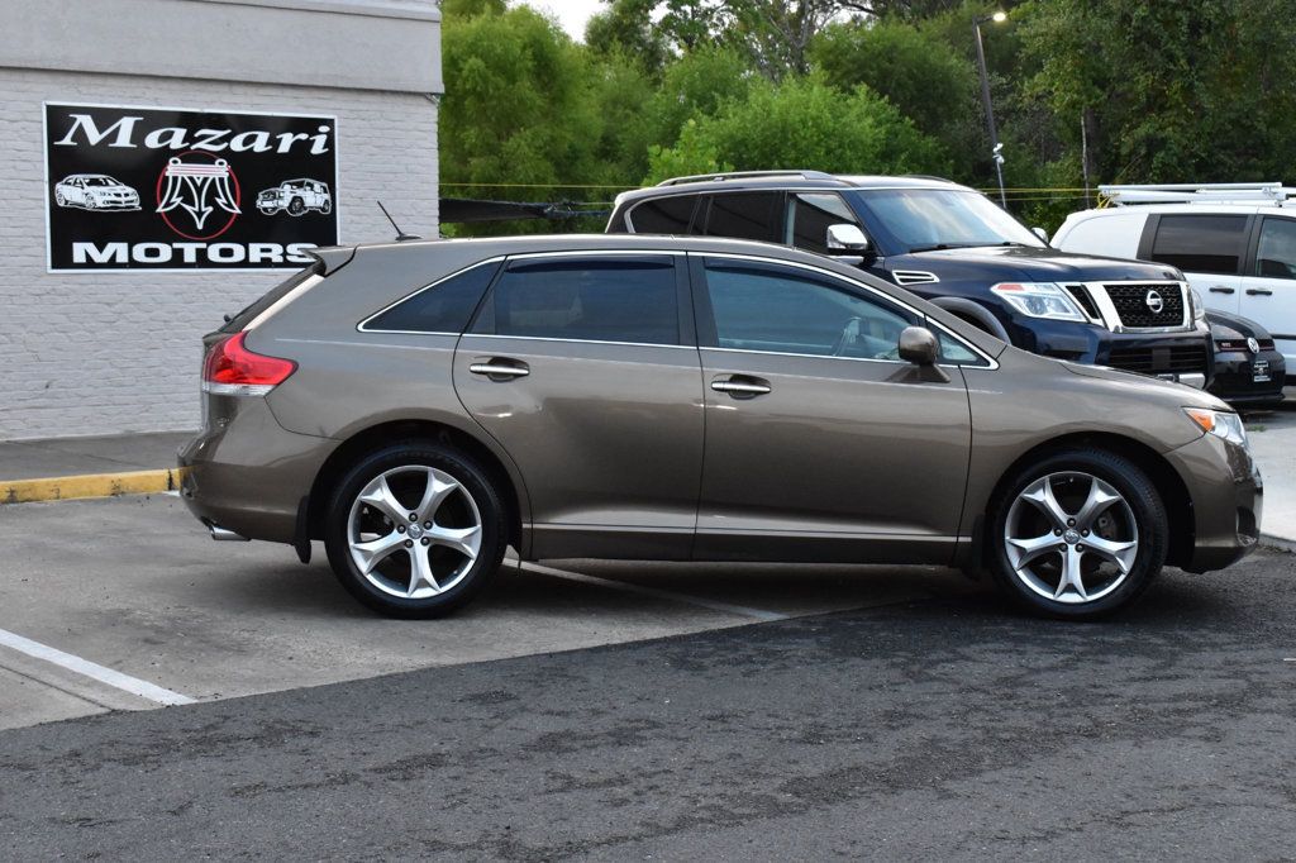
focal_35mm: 57
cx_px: 648
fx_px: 2051
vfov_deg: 23.8
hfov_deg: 35.1
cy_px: 432
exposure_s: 1/160
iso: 2500
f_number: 9
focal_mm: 38
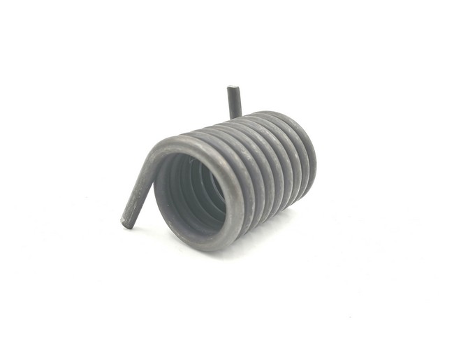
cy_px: 170
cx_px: 227
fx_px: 446
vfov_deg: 41.8
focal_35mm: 34
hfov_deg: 53.9
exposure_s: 1/117
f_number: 1.8
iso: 50
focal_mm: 5.3
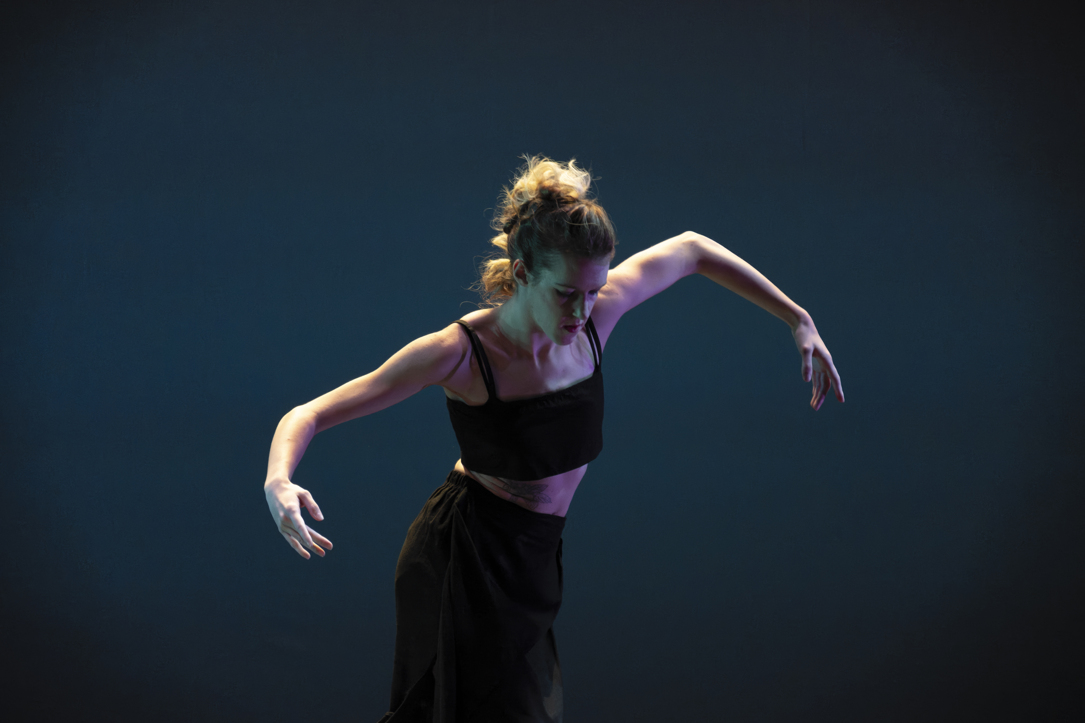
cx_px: 542
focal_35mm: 272
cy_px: 362
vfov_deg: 5.1
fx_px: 8197
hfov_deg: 7.6
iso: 5000
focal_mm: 181.1
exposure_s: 1/200
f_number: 4.7
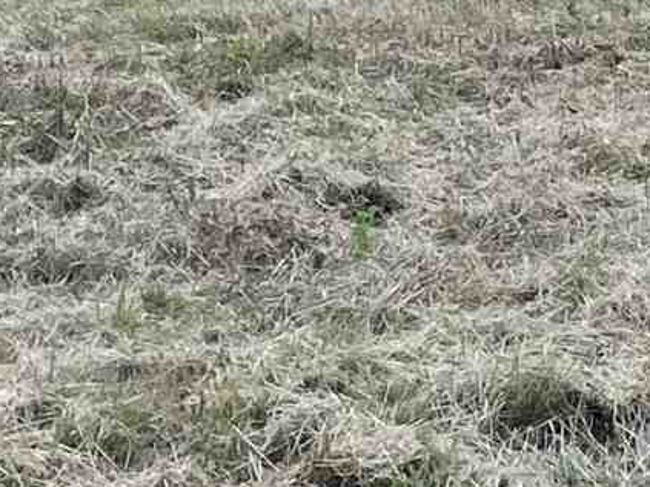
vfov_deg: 6.8
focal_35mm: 189
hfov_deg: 10.4
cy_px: -1143
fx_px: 3548
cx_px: 609
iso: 32
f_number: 1.6
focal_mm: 4.2
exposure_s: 1/716
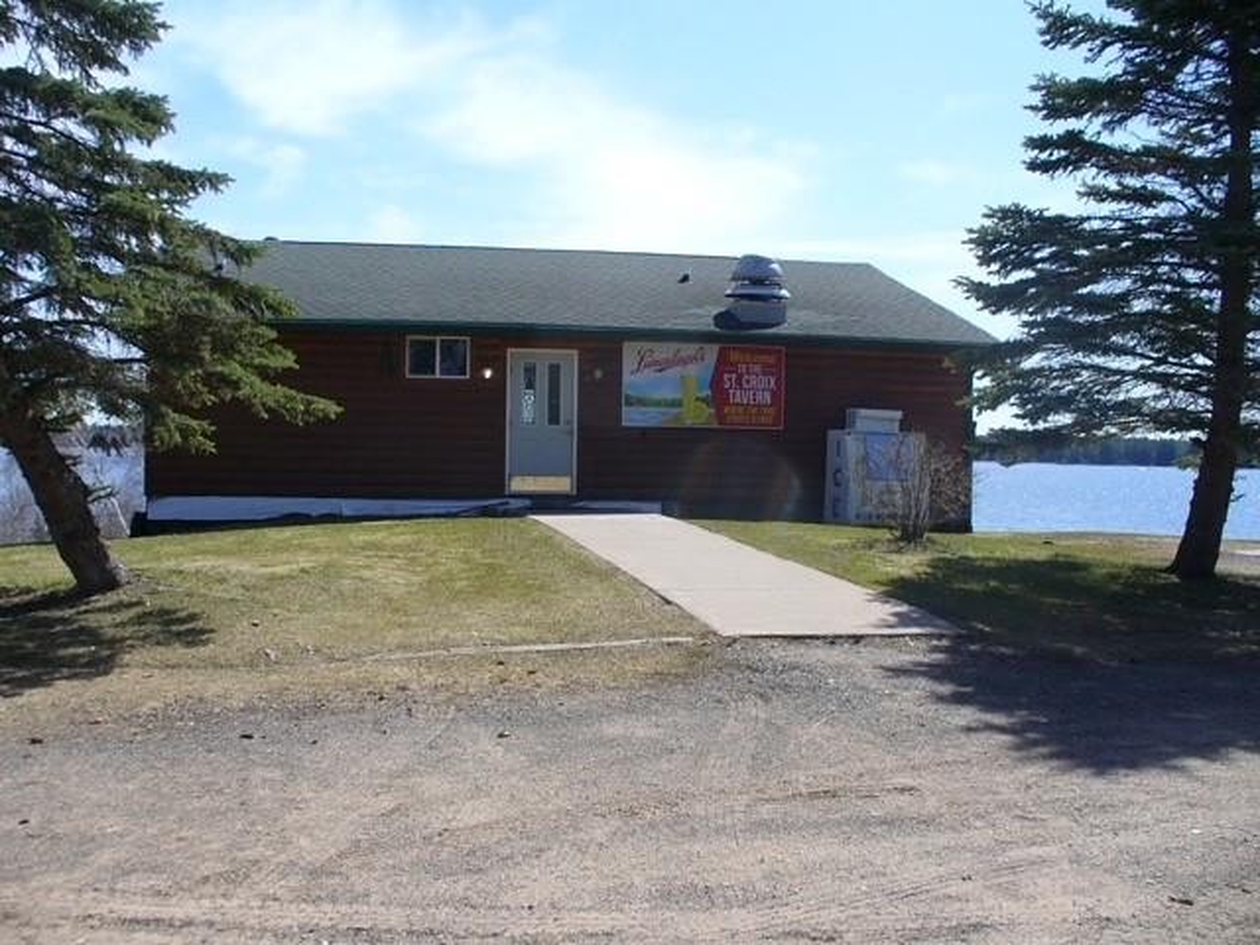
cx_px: 630
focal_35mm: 37
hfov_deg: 50.1
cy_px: 472
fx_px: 1347
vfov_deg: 38.7
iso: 80
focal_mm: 6.1
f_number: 5.6
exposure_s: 1/250
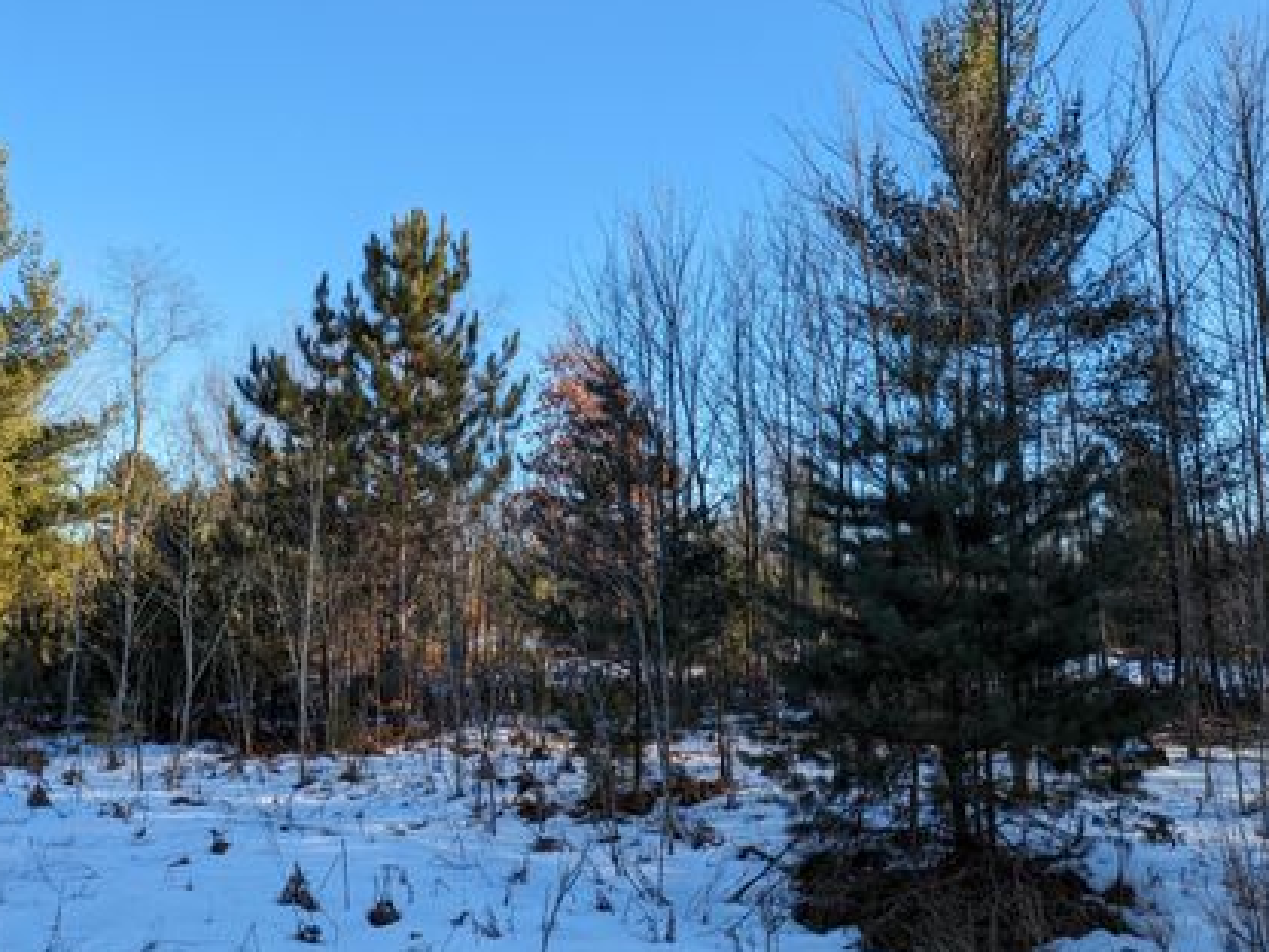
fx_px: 1100
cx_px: 746
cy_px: 391
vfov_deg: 46.6
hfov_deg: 59.6
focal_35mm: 30
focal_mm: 5.43
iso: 42
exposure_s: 1/690
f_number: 1.89
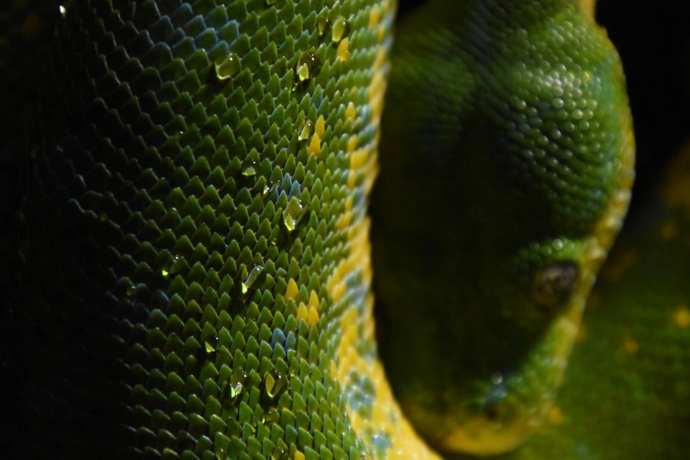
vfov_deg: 3.1
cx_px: 345
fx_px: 8625
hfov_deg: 4.6
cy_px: 230
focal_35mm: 450
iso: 4000
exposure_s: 1/400
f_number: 6.3
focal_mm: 300
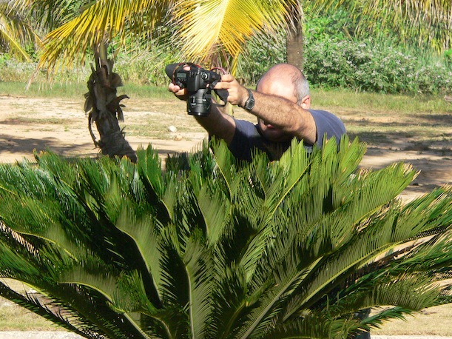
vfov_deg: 6.7
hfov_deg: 8.9
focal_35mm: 222
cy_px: 165
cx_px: 231
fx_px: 2898
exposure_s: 1/1000
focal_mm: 35.3
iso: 400
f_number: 6.5
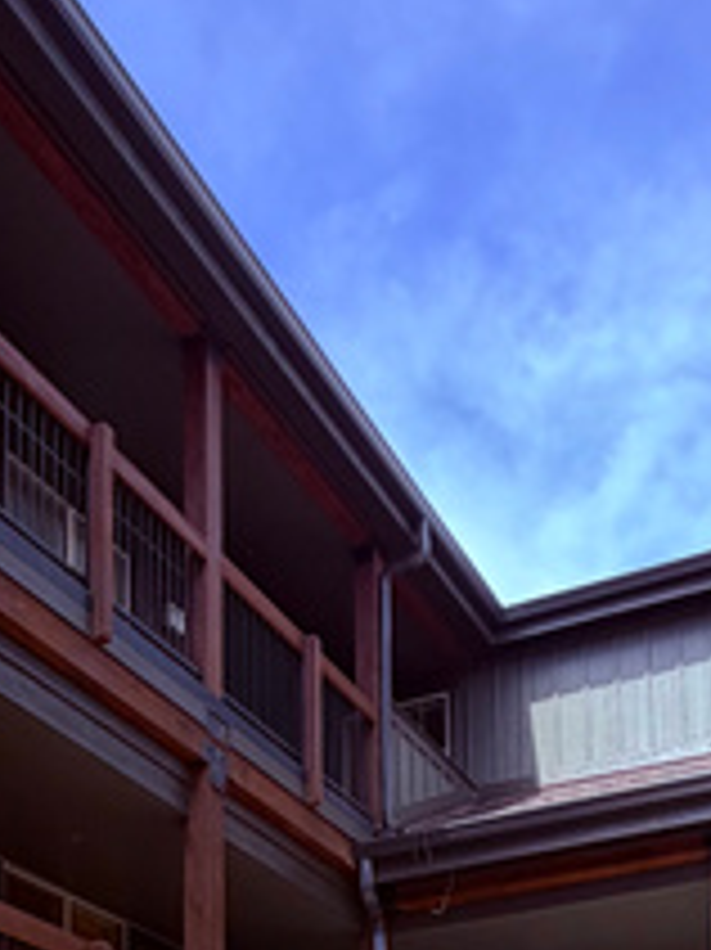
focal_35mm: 51
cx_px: 396
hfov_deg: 28.5
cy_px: 1279
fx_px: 1398
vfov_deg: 29.2
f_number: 2.2
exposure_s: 1/770
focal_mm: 2.22
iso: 32
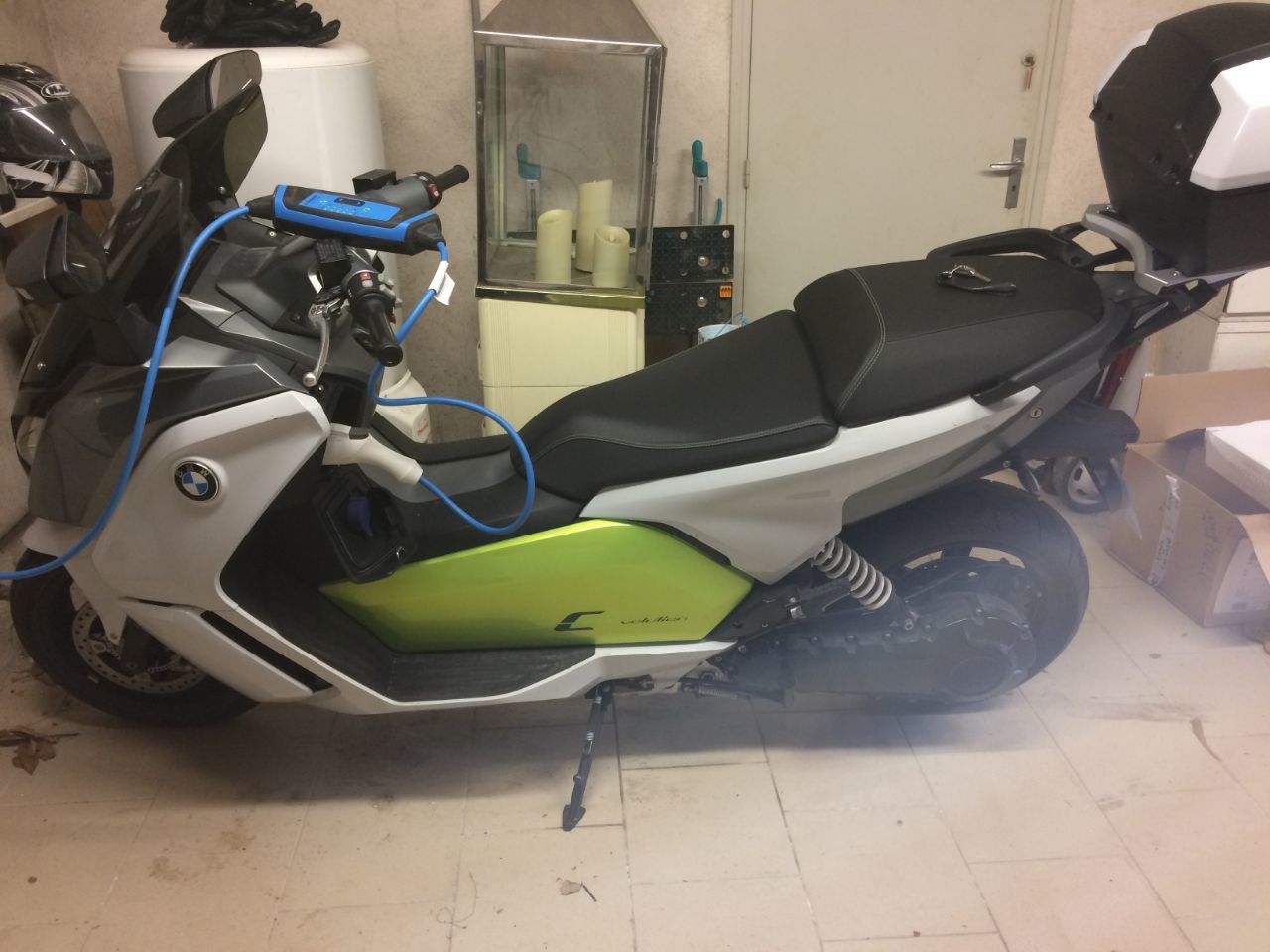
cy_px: 476
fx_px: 1064
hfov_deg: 61.7
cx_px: 635
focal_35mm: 29
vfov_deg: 48.2
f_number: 2.2
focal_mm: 4.15
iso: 80
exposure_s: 1/33
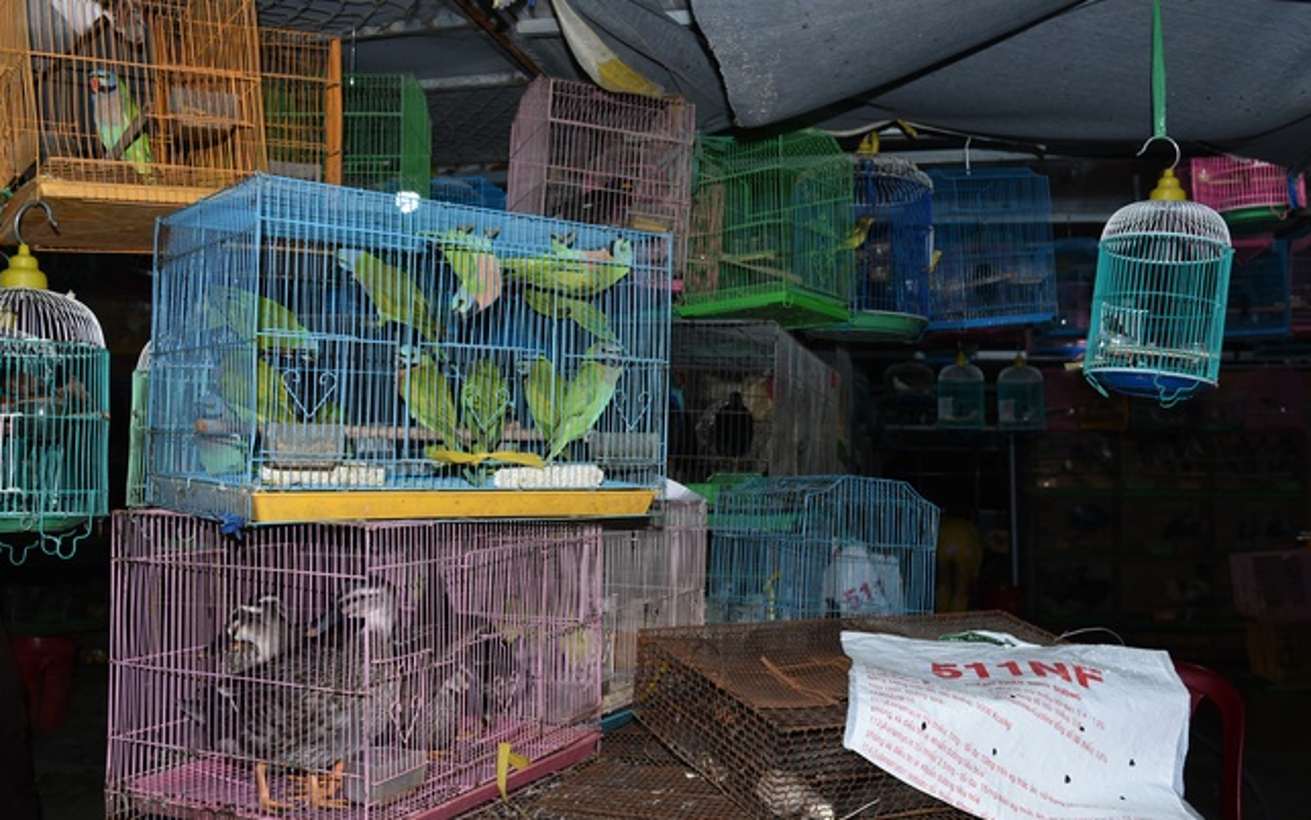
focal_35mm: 33
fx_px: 1179
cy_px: 406
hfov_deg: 58.1
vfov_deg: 38.3
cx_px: 661
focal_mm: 32
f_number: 5.6
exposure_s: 1/80
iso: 400
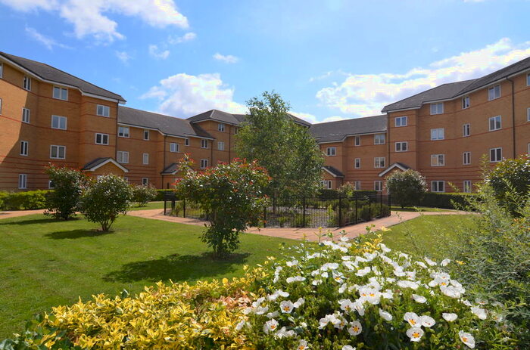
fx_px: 286
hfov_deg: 85.6
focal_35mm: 20
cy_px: 175
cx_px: 265
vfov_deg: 62.9
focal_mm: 13
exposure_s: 1/200
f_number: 10
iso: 100
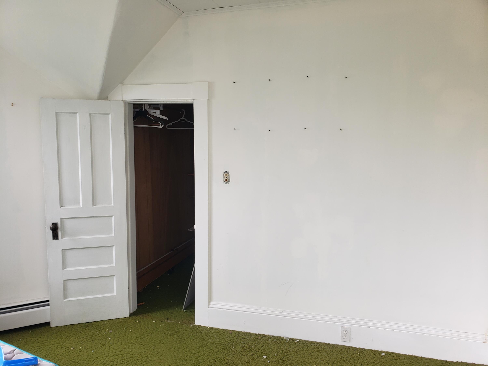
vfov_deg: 53.1
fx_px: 367
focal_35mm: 26
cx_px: 244
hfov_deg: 67.3
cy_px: 183
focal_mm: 4.3
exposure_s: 1/100
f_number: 2.4
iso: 80
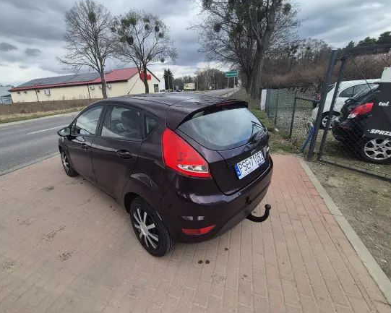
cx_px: 170
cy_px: 146
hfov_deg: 96.2
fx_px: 174
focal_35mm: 15
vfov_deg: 83.9
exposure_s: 1/828
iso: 50
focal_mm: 2.2
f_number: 2.2
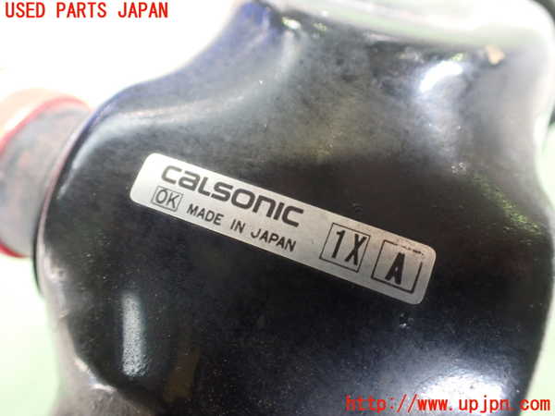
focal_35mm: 30
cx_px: 278
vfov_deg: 46.8
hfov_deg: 60.0
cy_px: 208
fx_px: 481
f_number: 2.3
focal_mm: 5.4
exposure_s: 1/60
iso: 800
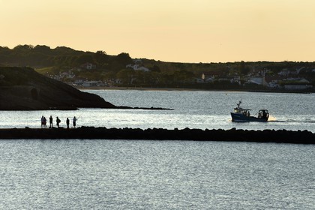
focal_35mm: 200
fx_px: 1750
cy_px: 105
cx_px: 158
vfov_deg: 6.9
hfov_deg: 10.3
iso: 200
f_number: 13
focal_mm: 200
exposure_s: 1/250
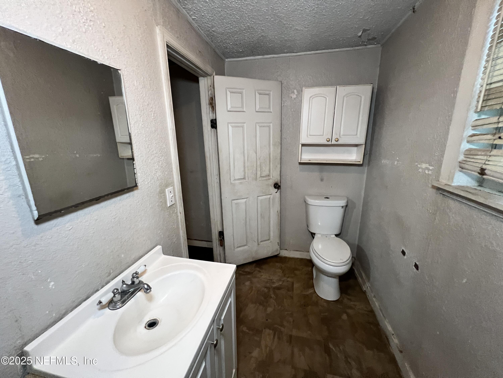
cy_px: 189
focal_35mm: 13
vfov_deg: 89.9
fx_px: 189
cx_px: 252
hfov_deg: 106.2
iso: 500
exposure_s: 1/60
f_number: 1.8
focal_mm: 1.57
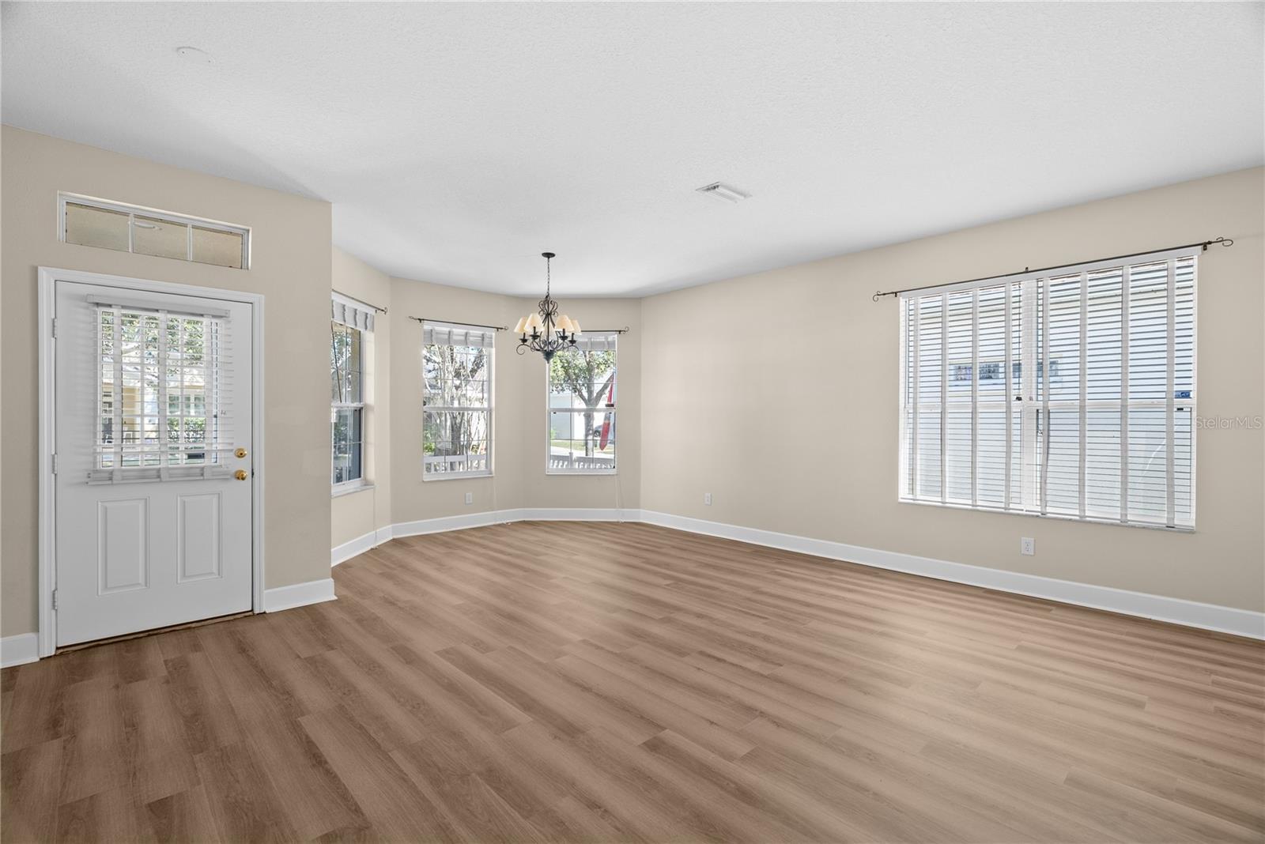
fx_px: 562
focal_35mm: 16
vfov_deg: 73.8
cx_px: 632
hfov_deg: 96.7
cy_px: 422
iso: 320
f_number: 9
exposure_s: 1/2.5
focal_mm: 16
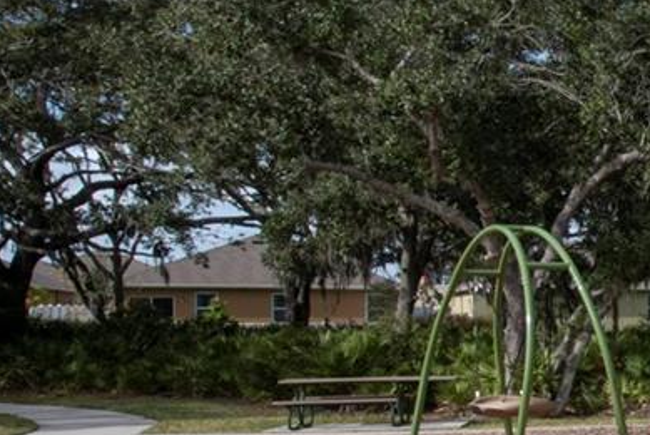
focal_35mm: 74
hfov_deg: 18.7
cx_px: 1267
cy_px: 325
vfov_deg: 18.3
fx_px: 1337
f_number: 22
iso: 500
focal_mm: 18
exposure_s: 1/100
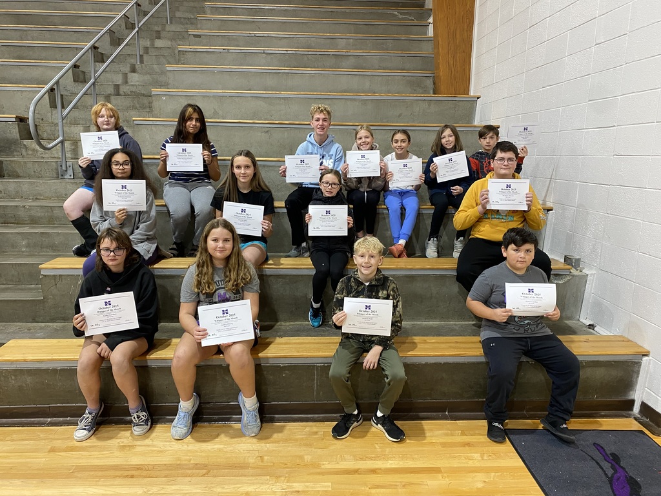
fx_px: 496
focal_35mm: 26
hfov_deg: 67.3
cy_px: 248
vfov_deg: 53.1
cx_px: 330
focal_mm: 4.25
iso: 160
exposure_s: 1/60
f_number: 1.8
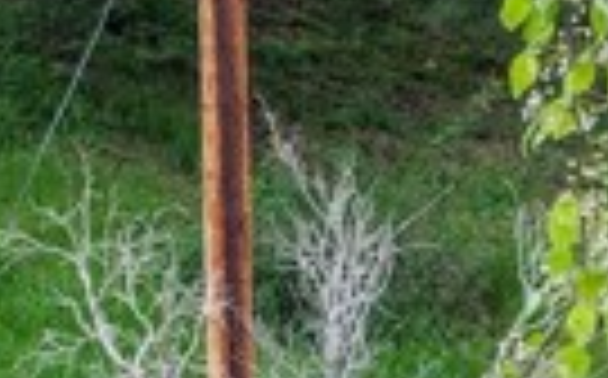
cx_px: -486
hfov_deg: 11.5
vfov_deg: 7.5
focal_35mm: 169
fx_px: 2797
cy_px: 650
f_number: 8
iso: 100
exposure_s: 1/80
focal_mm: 35
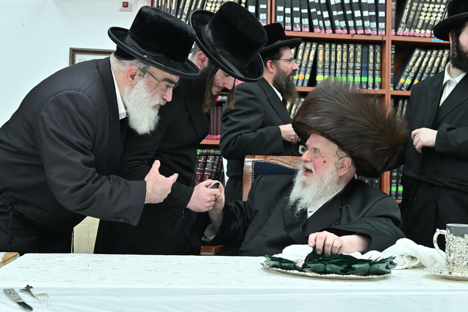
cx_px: 234
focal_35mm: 50
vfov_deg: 27.0
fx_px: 650
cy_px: 156
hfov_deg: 39.6
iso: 1250
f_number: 5.6
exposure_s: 1/200
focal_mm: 50
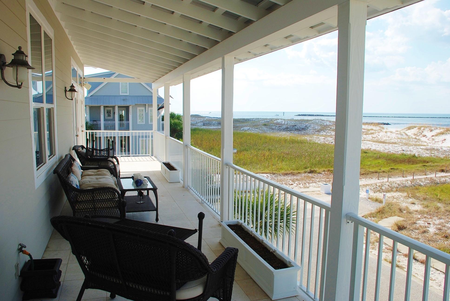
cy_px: 150
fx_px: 338
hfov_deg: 67.3
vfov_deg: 48.0
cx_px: 225
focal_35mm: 27
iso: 100
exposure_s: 1/250
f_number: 8
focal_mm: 18
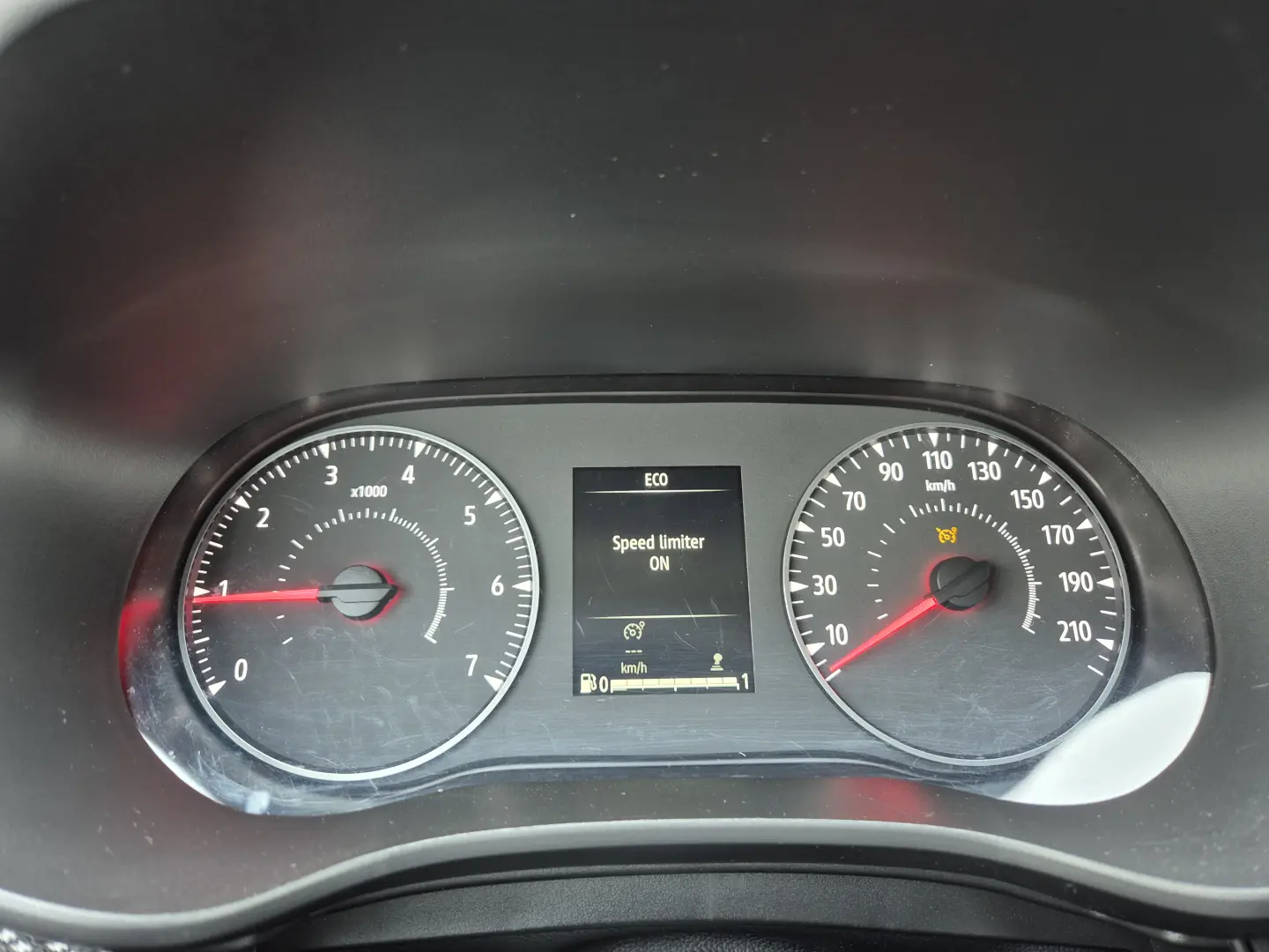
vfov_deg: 58.9
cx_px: 634
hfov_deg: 73.9
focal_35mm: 23
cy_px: 476
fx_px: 843
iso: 400
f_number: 1.8
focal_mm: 5.4
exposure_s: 1/31
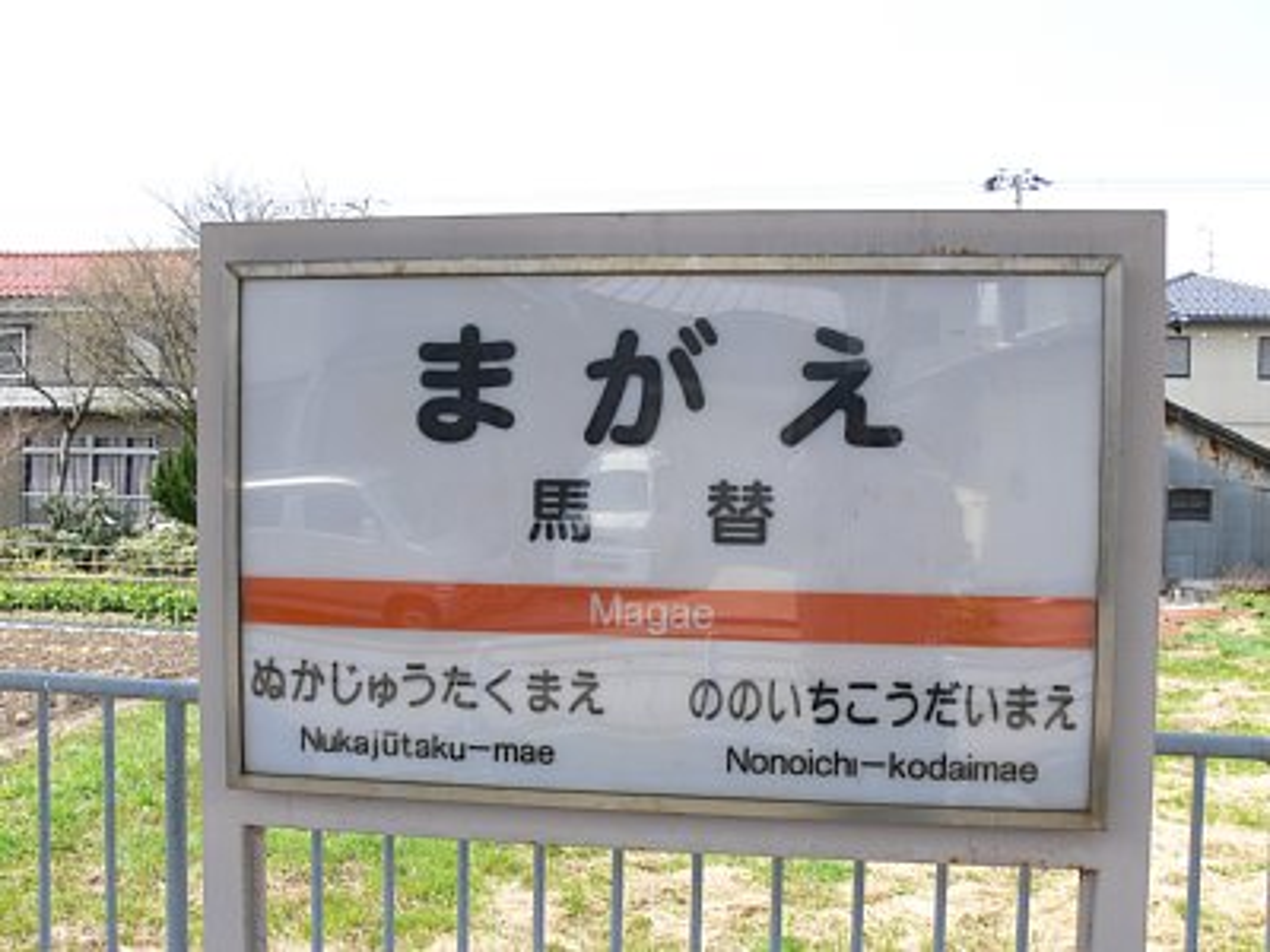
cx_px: 635
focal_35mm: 35
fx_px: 1284
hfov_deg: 52.6
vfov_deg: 40.7
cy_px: 476
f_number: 5
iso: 80
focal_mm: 7.4
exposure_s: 1/125
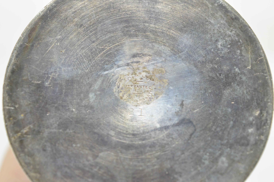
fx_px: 627
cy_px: 91
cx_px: 137
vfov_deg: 16.5
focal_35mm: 82
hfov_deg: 24.6
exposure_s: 1/60
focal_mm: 55
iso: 800
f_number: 6.3
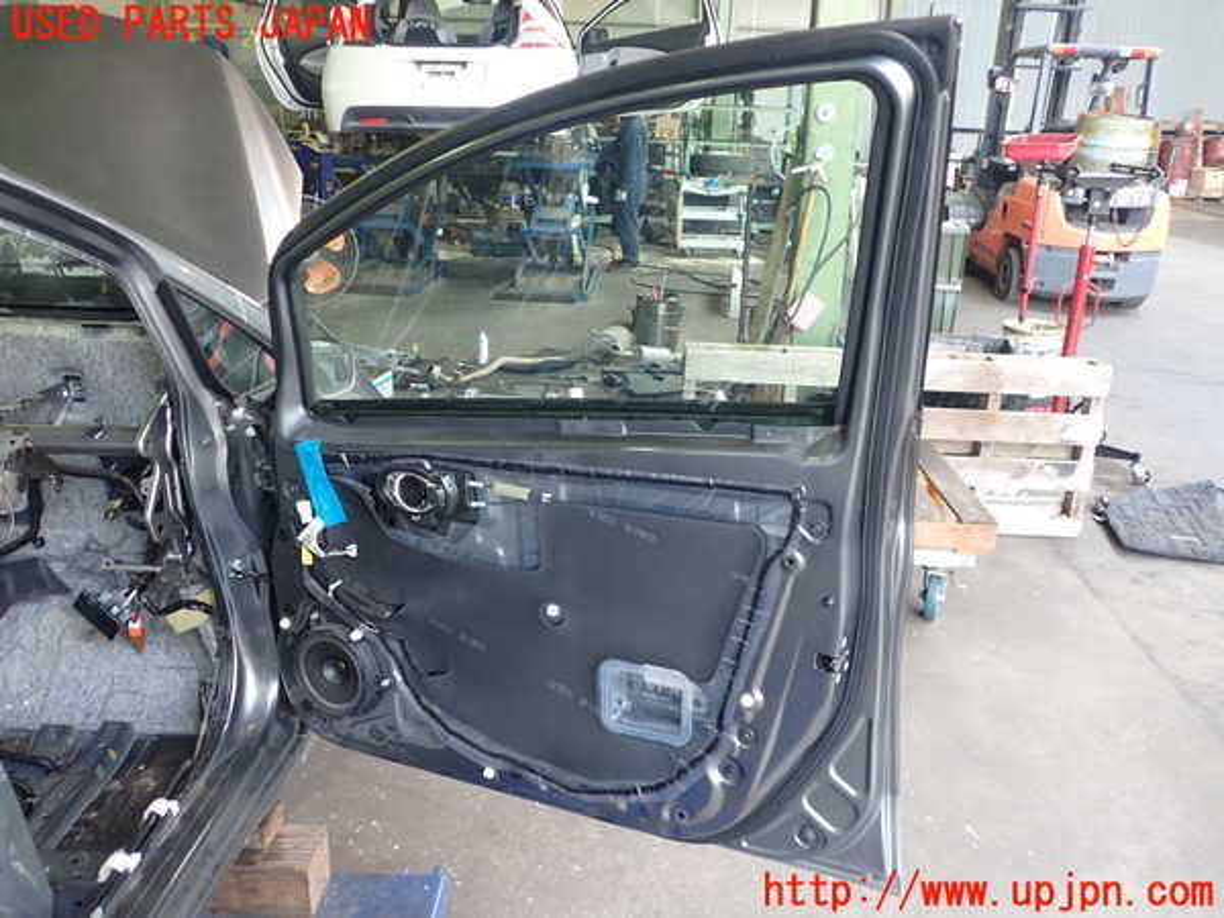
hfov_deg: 60.0
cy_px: 459
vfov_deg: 46.8
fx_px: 1061
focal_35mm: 30
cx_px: 612
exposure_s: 1/40
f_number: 2.3
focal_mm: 5.4
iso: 200
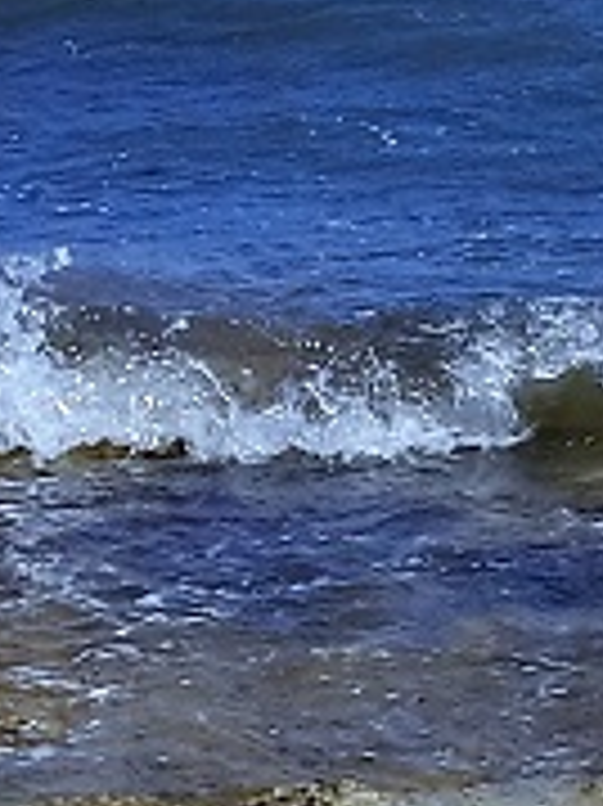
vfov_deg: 5.5
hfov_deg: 4.0
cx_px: 1899
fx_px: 8302
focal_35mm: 357
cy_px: -293
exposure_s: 1/160
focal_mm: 23
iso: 100
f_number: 14
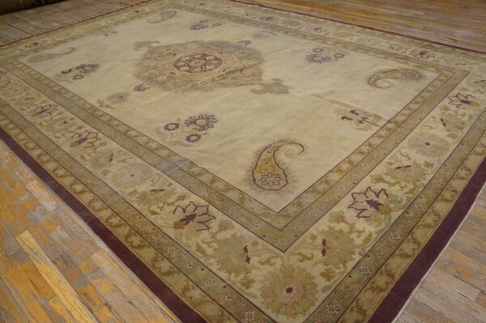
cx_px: 243
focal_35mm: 28
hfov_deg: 64.6
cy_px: 162
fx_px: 384
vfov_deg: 45.6
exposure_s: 1/60
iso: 640
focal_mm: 19
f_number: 4
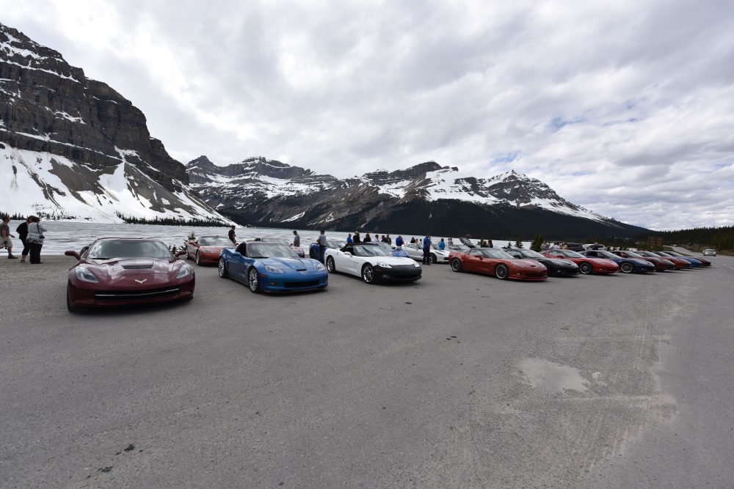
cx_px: 367
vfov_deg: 81.2
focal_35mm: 14
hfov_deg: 104.2
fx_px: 285
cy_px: 244
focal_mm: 14
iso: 100
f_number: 7.1
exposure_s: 1/640
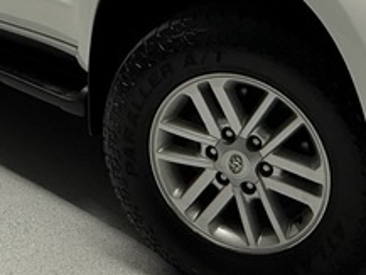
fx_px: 698
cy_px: -39
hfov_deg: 29.3
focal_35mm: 66
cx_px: 211
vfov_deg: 21.0
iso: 200
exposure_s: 1/100
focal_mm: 2.22
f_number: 2.2
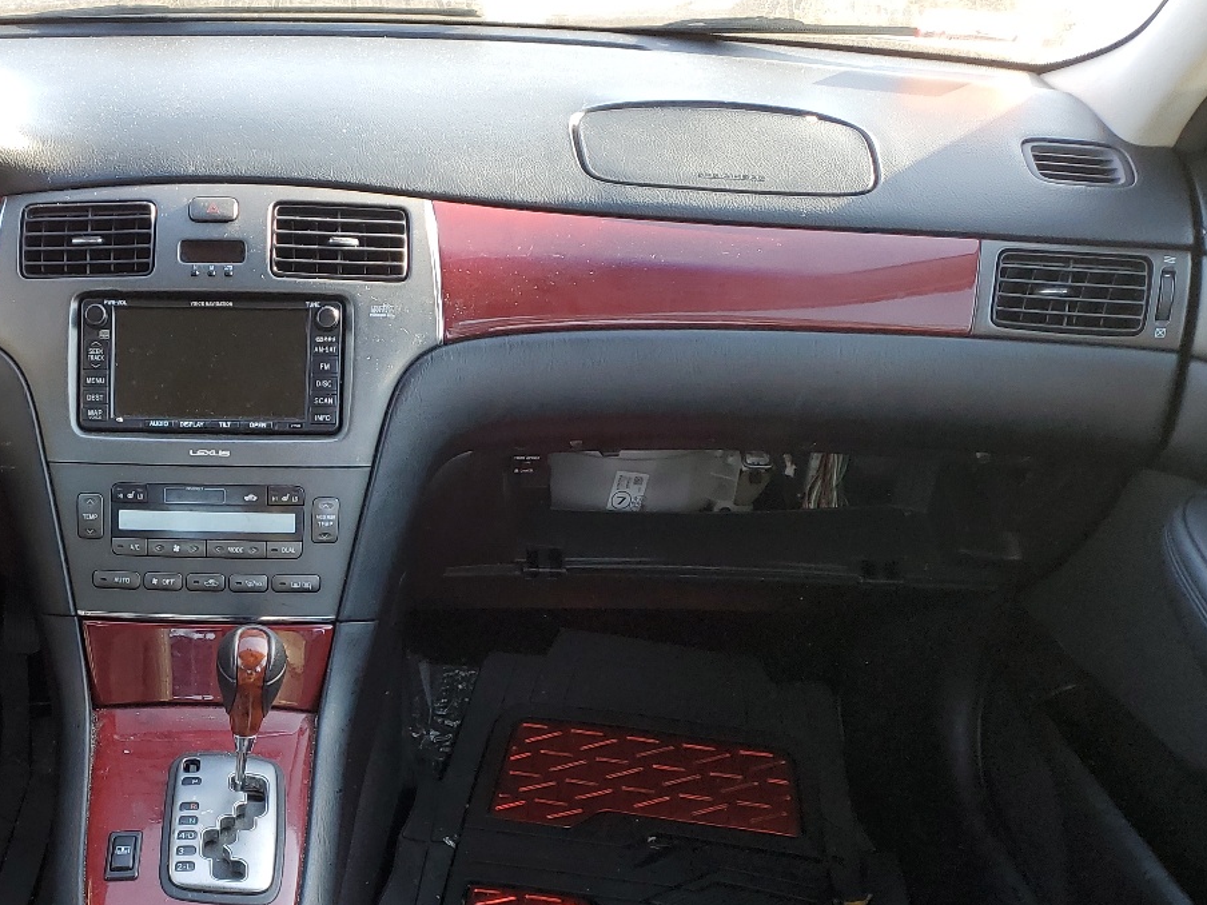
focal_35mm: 46
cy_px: 742
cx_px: 176
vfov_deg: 30.6
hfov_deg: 39.0
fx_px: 1604
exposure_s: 1/123
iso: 50
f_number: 1.5
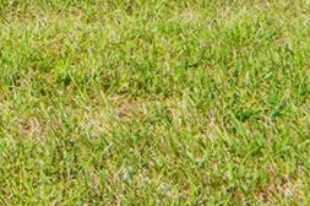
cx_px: -422
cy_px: -340
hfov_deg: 13.5
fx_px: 980
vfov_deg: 10.0
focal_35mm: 114
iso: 100
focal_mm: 12
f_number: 6.3
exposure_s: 1/400
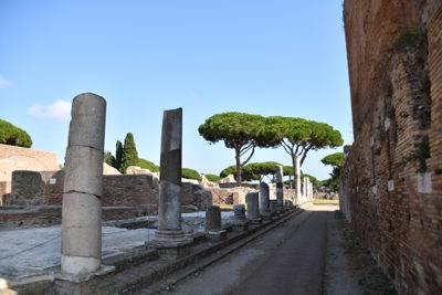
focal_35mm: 24
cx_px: 221
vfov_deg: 53.2
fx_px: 295
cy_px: 148
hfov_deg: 73.7
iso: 100
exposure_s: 1/800
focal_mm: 16
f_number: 3.5
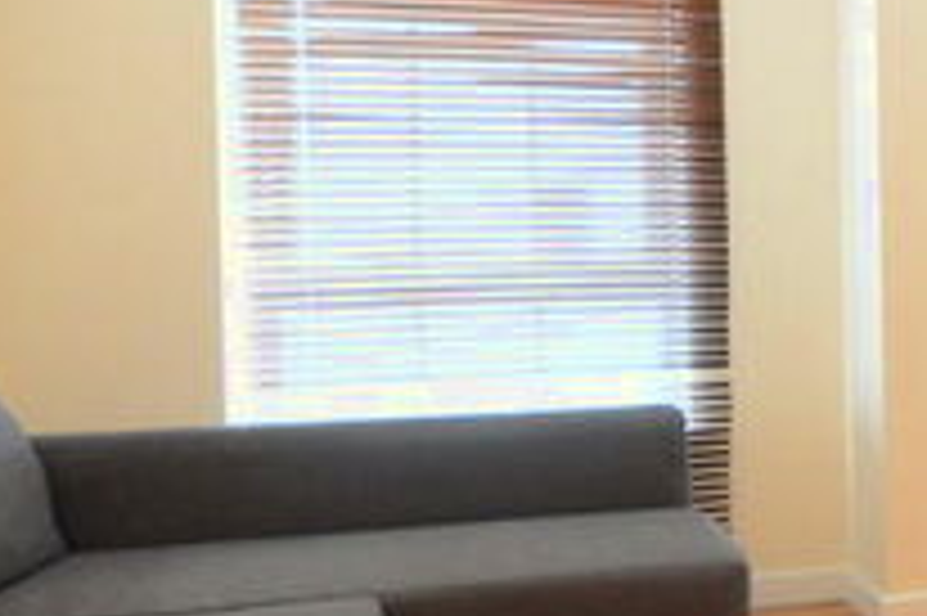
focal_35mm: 51
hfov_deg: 32.2
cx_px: 1116
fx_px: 1312
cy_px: 295
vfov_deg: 26.4
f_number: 4
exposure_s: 1/60
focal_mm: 10
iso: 1600
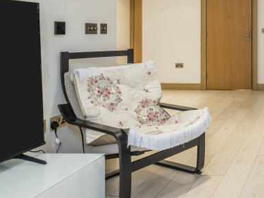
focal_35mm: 44
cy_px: 23
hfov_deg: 35.0
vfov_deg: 31.5
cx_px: 308
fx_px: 336
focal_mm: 11
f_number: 8
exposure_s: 1/4
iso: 200
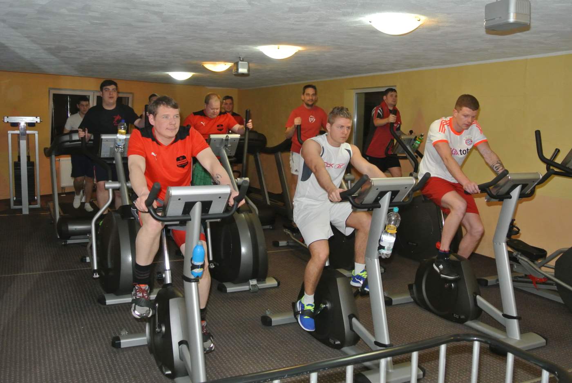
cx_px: 286
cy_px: 192
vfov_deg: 37.9
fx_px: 557
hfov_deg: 54.4
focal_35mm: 35
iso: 800
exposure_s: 1/60
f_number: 4
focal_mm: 13.1
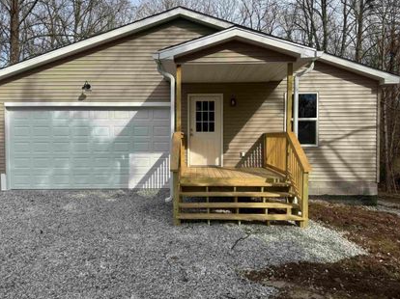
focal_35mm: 29
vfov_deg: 48.2
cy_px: 144
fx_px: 335
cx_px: 186
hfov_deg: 61.6
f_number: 1.78
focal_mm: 6.76
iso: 80
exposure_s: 1/4049
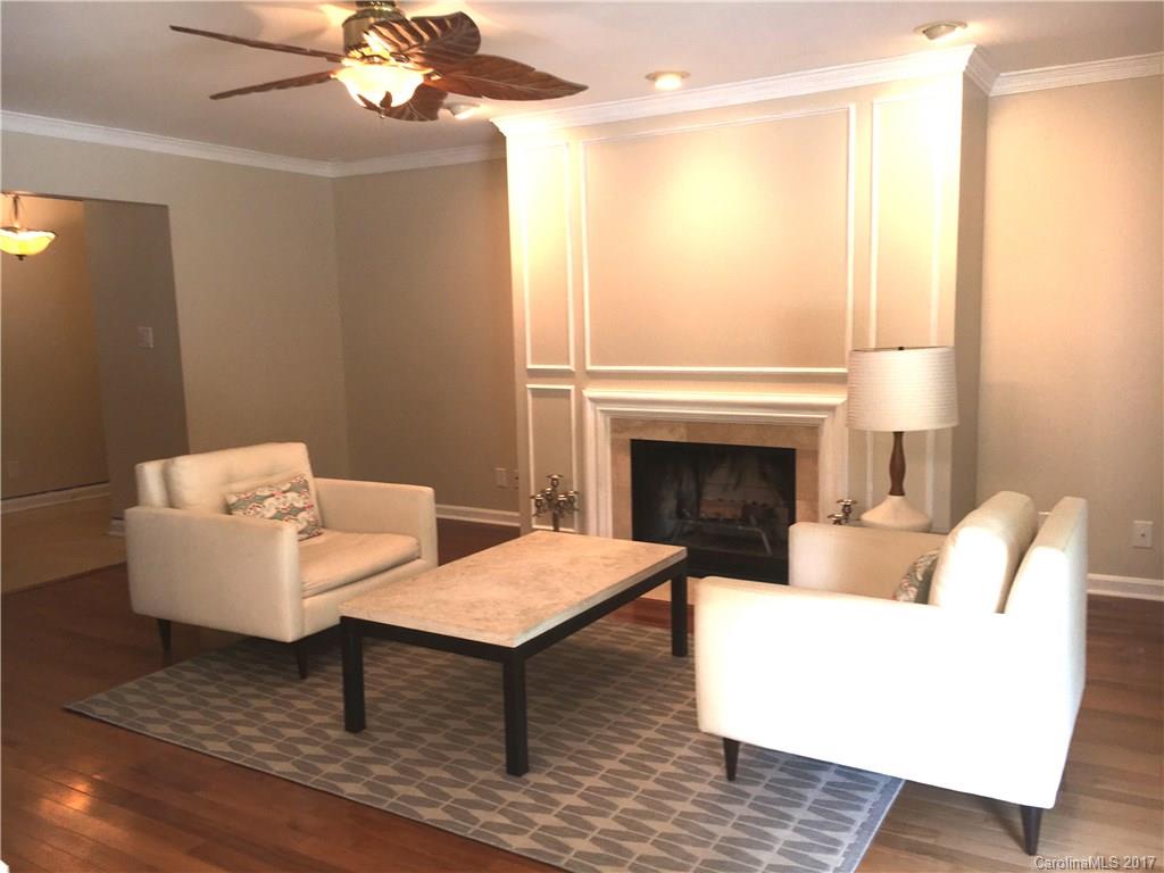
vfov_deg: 48.2
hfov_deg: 61.7
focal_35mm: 29
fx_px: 975
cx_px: 582
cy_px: 436
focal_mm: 4.15
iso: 25
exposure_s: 1/33
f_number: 2.2
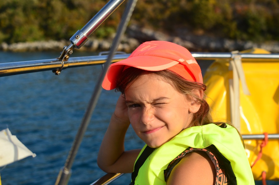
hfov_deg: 37.9
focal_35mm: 52
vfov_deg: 25.6
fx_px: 406
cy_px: 92
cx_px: 140
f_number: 4
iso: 640
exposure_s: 1/6400
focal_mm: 35
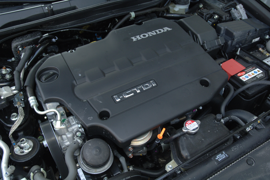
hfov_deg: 57.3
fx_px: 247
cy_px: 90
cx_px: 135
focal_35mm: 33
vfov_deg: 39.9
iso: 320
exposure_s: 1/200
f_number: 3.5
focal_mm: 22
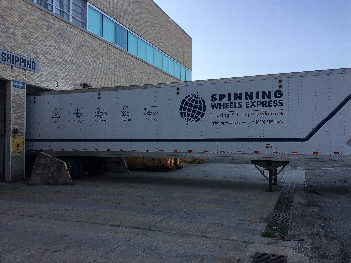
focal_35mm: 30
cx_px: 181
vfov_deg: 46.8
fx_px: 304
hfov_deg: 60.0
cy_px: 130
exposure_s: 1/635
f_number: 2.2
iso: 25
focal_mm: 4.15
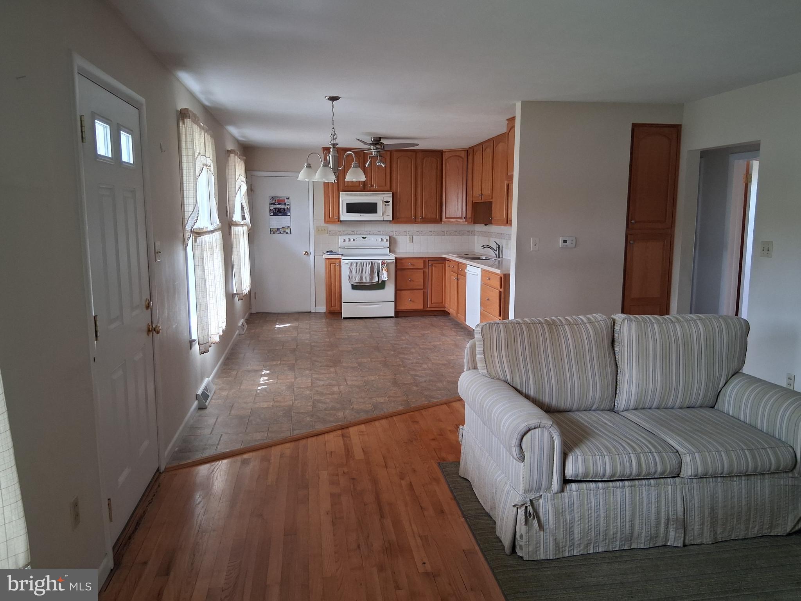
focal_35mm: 26
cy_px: 300
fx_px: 602
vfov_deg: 53.1
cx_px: 400
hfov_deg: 67.3
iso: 250
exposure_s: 1/50
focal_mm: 3.98
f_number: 1.8
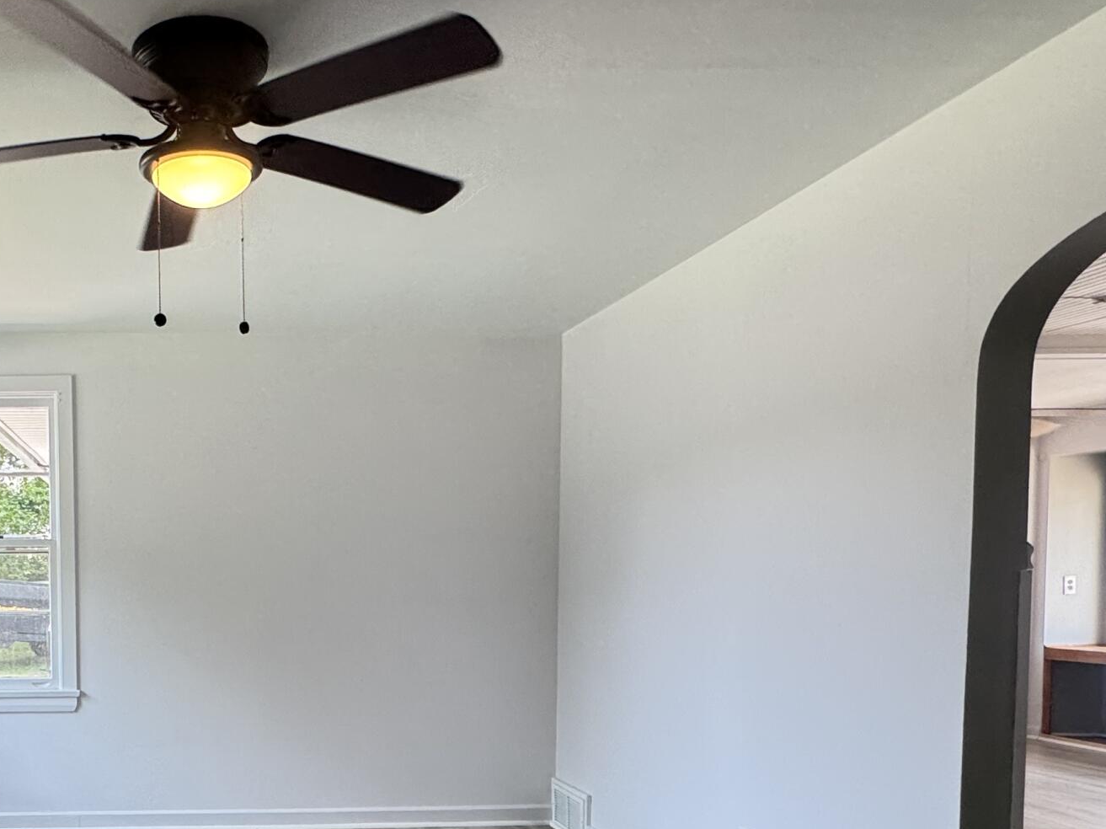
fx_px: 1022
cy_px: 639
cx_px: 186
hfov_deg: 52.3
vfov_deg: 42.5
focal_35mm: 32
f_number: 2.2
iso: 160
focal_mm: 2.22
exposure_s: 1/120
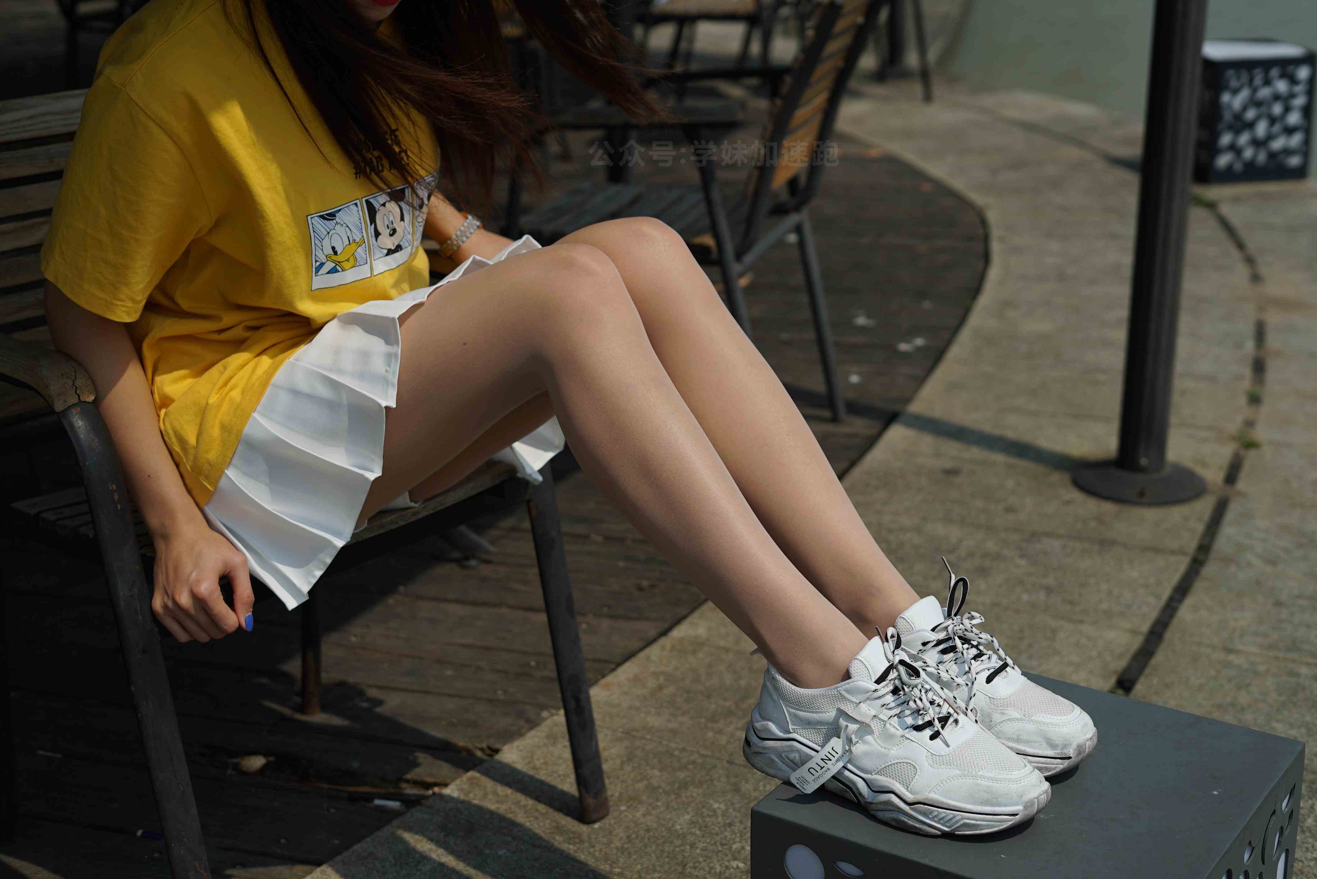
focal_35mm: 50
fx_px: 1830
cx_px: 658
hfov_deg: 39.6
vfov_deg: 27.0
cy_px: 440
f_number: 4
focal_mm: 50
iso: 100
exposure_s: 1/3200
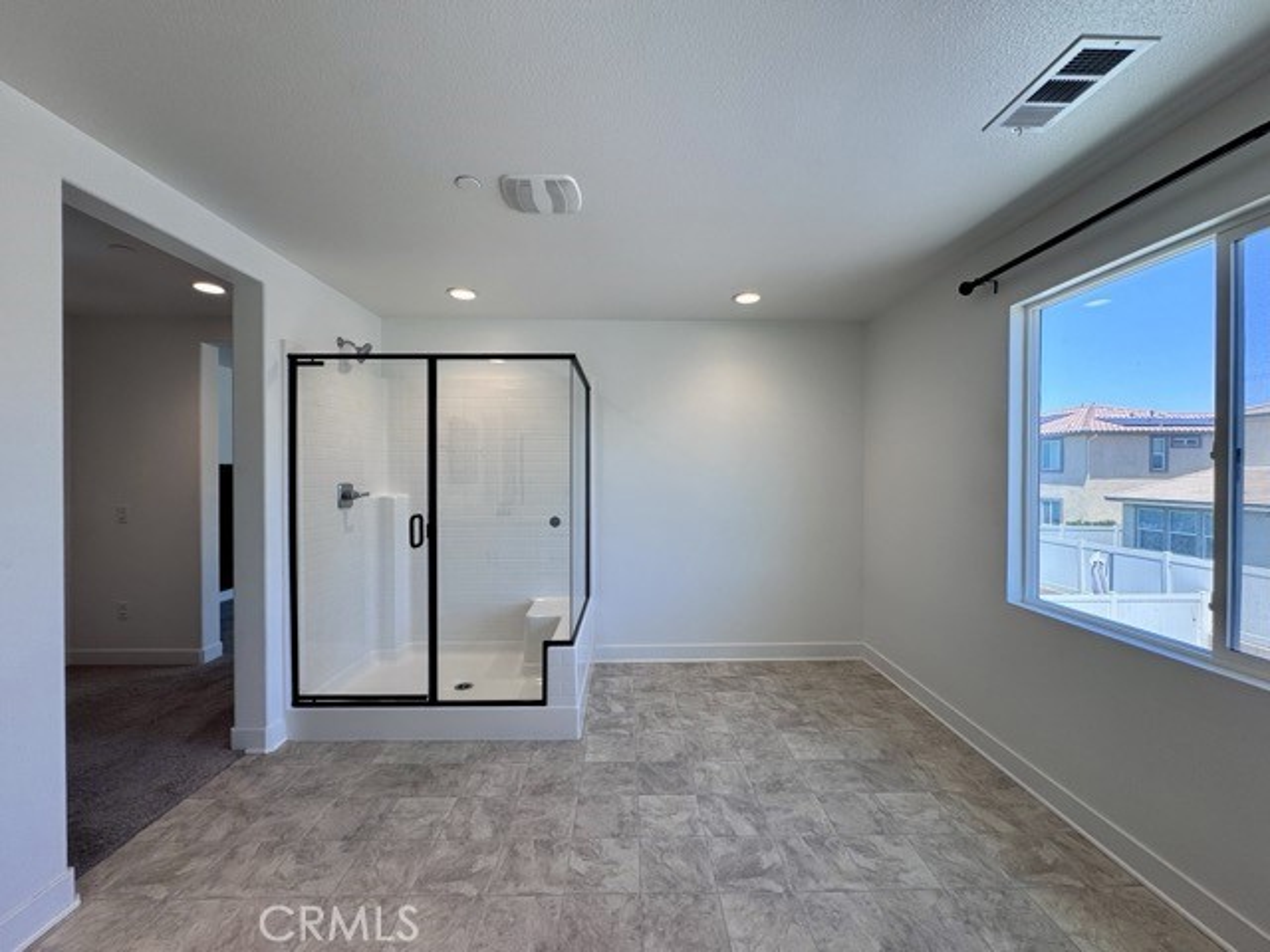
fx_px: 514
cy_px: 476
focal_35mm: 14
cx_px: 635
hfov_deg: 102.1
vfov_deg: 85.7
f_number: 2.2
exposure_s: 1/120
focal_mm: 2.22
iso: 50
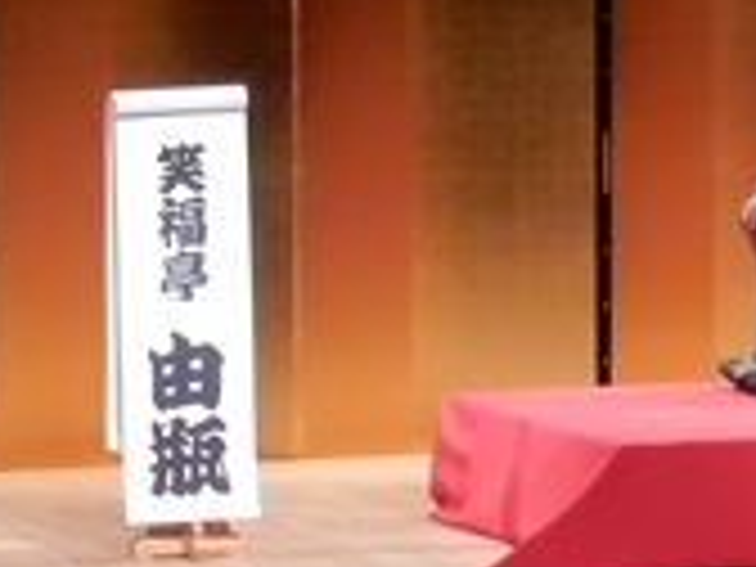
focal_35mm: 264
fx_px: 5766
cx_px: 657
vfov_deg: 5.6
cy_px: 158
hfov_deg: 7.5
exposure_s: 1/160
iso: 1400
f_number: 5.3
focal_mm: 17.6
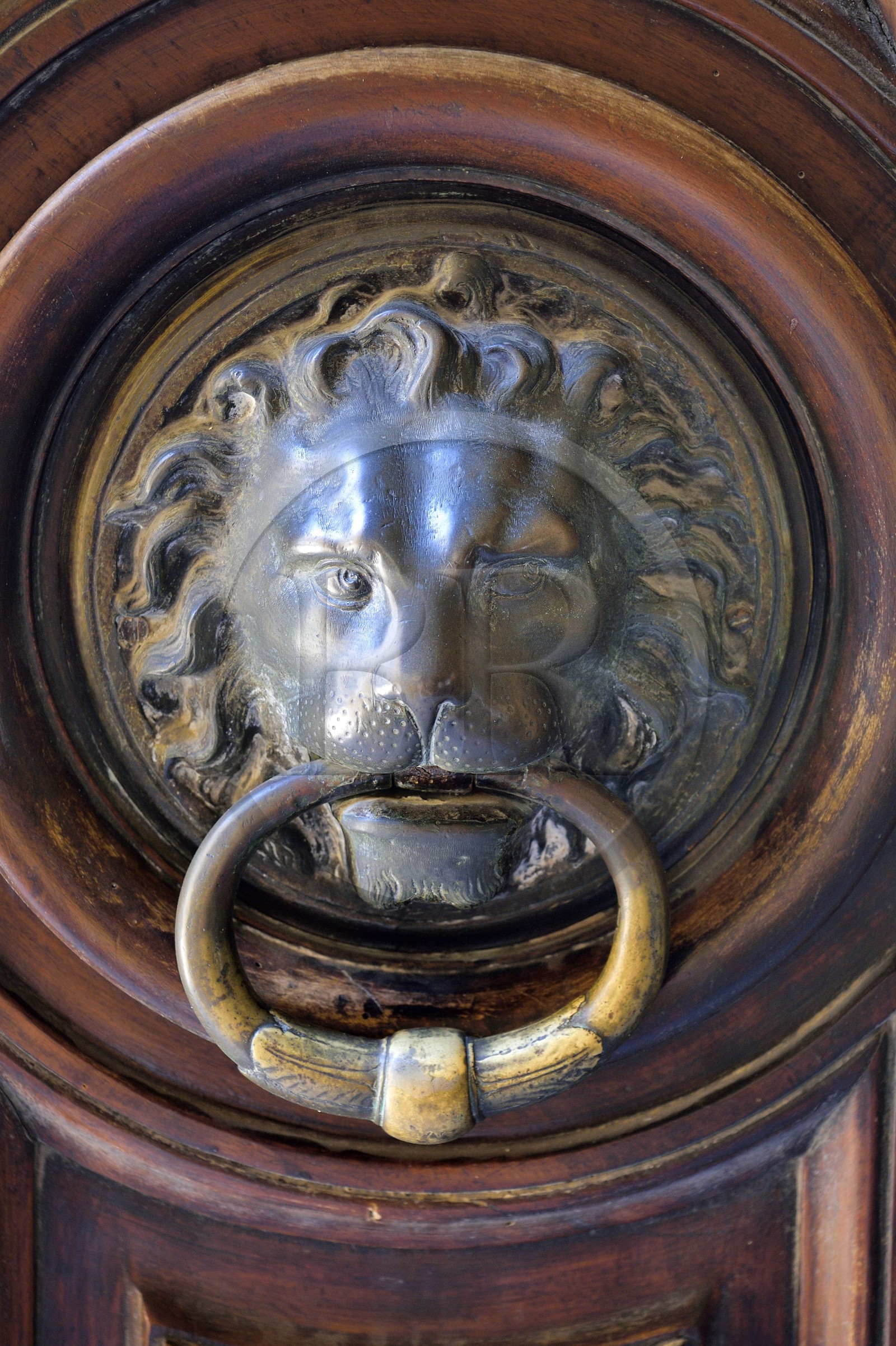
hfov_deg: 19.4
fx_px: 2615
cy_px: 673
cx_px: 448
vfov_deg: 28.9
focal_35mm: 70
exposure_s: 1/20
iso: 800
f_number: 6.3
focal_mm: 70
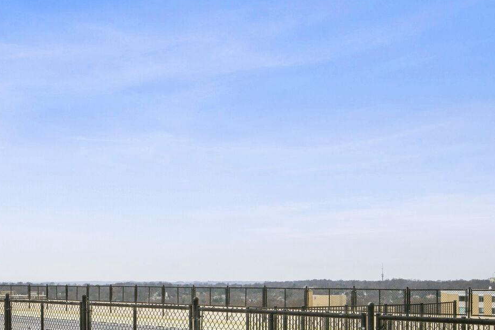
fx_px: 770
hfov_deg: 35.0
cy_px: 240
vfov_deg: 24.0
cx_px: 130
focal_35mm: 56
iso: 200
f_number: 9
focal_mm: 30
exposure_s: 1/500
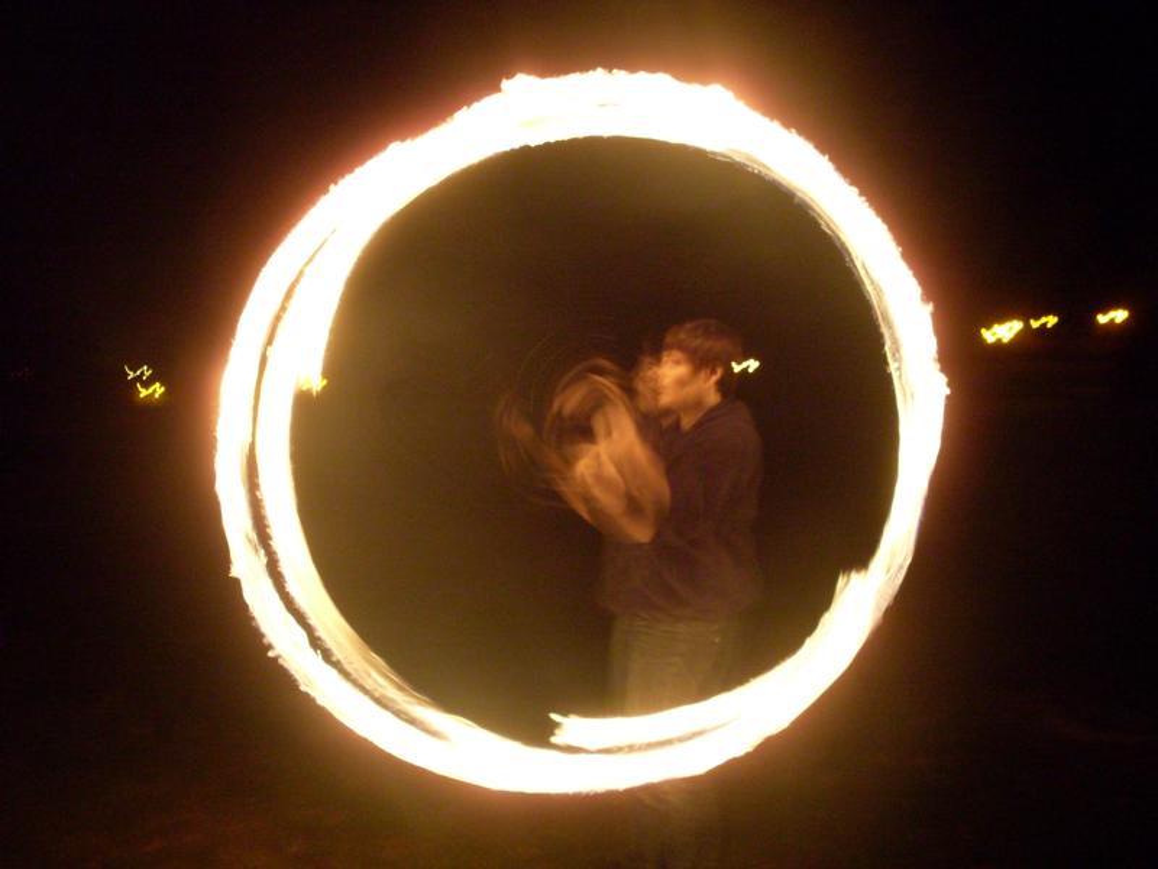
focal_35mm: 38
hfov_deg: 49.0
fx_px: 1271
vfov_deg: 37.7
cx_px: 579
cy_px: 434
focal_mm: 6.3
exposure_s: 1/1.43
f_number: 2.8
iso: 200
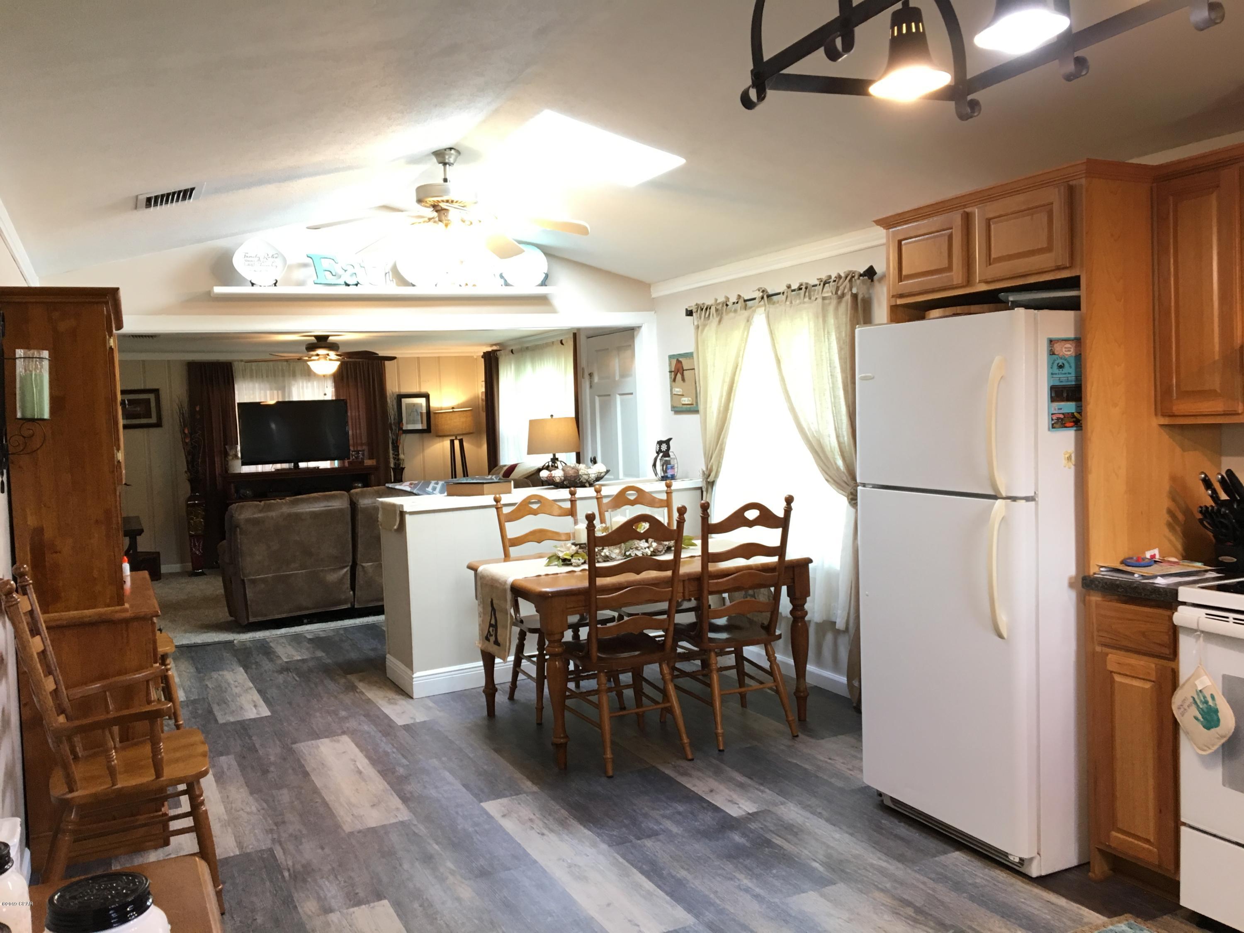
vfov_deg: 48.2
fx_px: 1042
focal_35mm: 29
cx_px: 622
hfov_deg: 61.7
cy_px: 466
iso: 100
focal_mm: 4.15
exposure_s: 1/30
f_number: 2.2
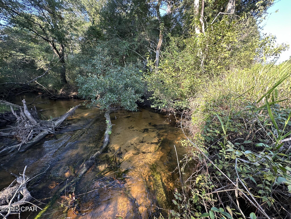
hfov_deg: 102.1
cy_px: 110
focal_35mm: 14
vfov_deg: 85.7
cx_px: 146
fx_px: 118
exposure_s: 1/99
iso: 50
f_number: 2.2
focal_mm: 2.22
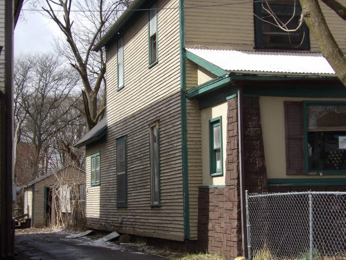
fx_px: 720
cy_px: 130
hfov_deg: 27.0
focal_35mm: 72
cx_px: 173
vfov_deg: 20.4
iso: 100
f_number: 4.1
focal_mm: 13
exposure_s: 1/655
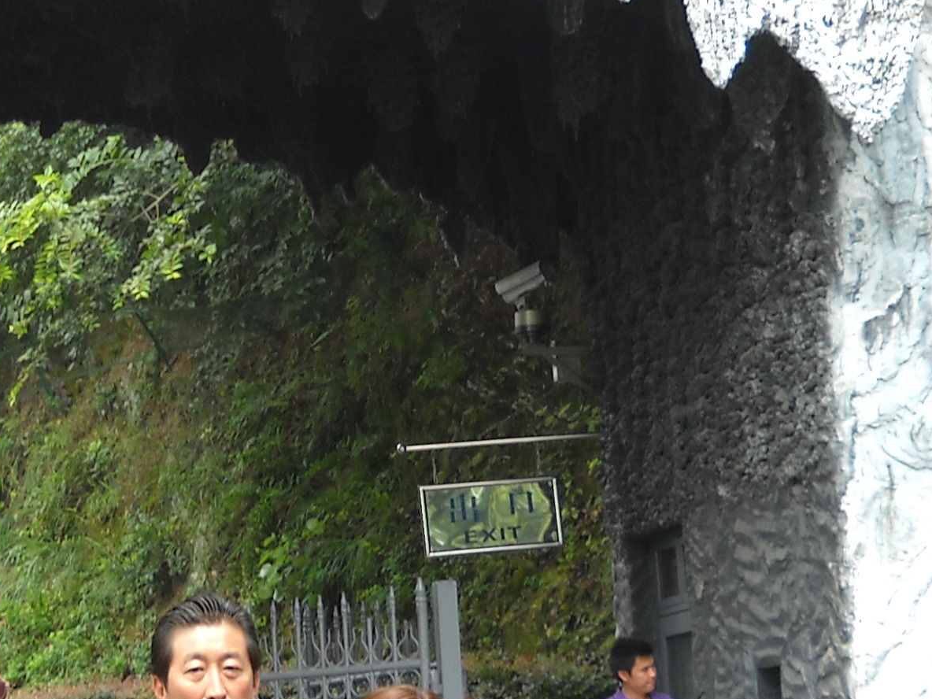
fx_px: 3042
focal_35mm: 113
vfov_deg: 13.1
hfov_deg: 17.2
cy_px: 314
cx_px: 90
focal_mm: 6.72
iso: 64
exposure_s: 1/129
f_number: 3.1
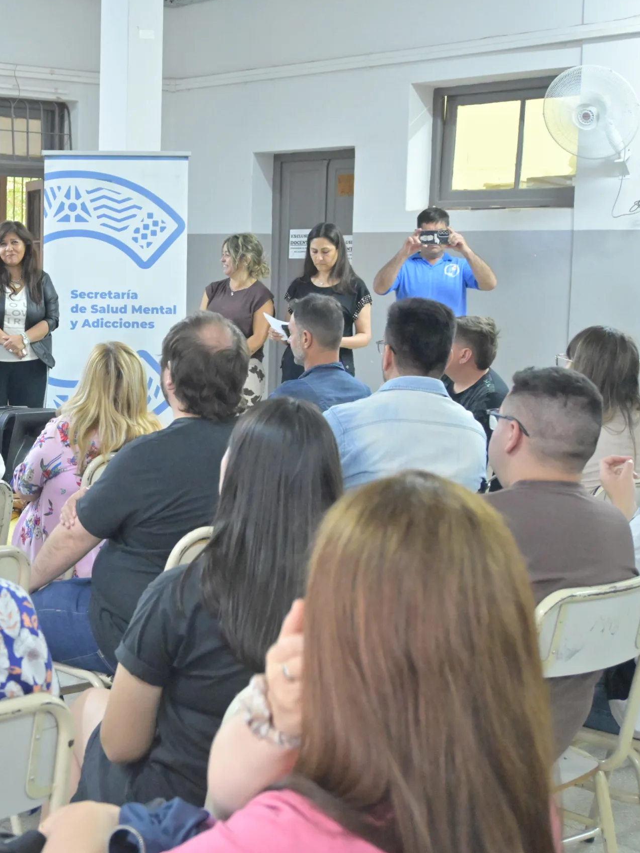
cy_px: 425
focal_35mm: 61
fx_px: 1504
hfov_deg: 23.0
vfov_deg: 31.7
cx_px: -1
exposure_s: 1/30
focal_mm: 28
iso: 5000
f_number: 4.5
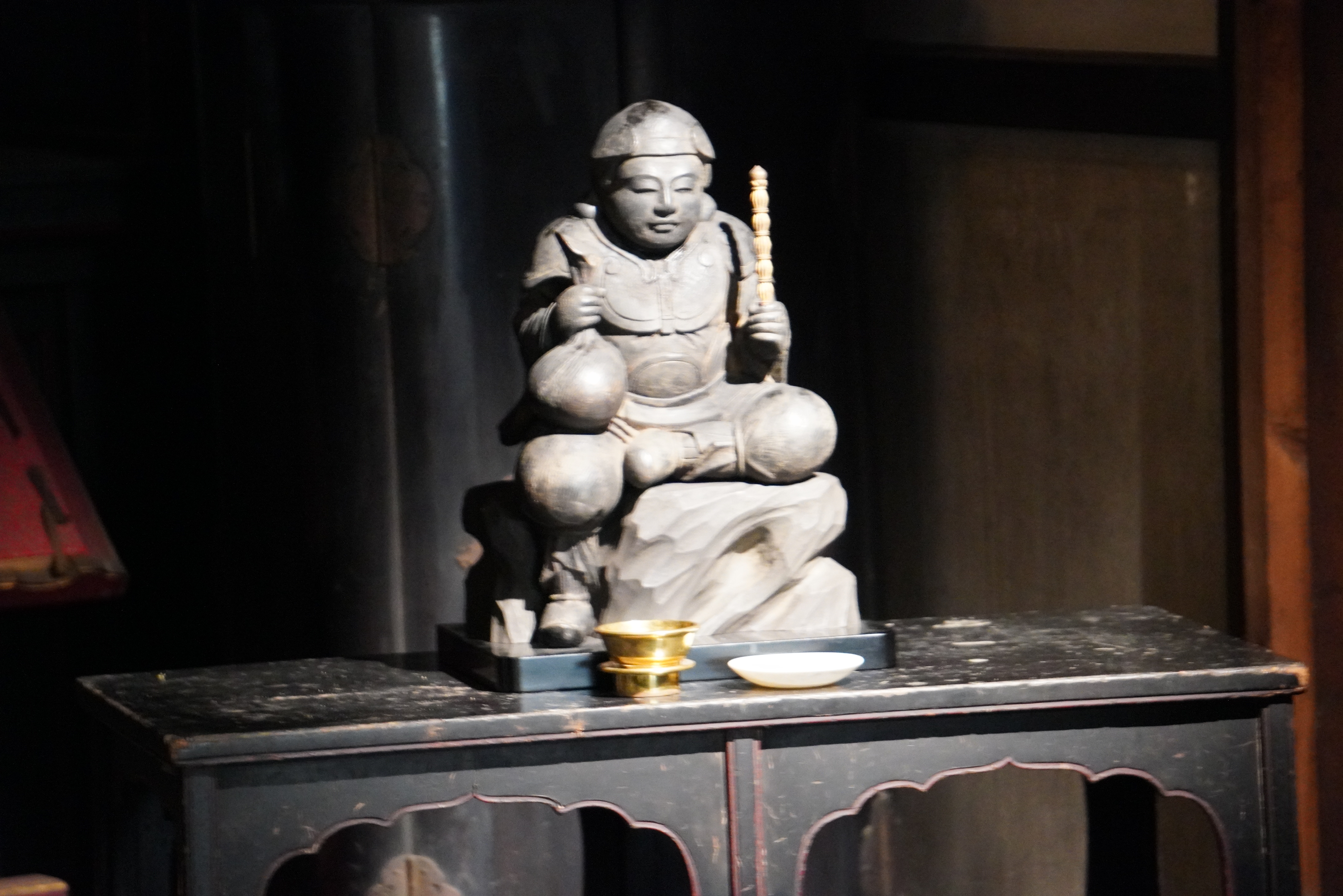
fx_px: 9070
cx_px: 672
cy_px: 448
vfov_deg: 5.7
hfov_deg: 8.5
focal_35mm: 243
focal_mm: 162
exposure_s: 1/8
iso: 6400
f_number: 6.3
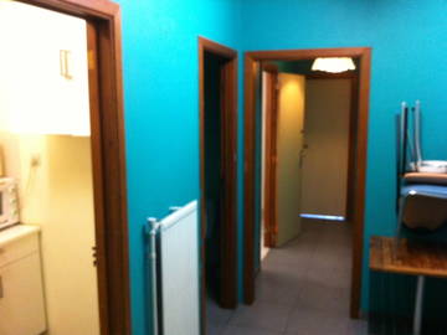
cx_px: 224
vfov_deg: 40.7
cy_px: 168
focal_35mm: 35
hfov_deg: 52.6
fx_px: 452
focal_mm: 3.85
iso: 400
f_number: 2.8
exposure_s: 1/17
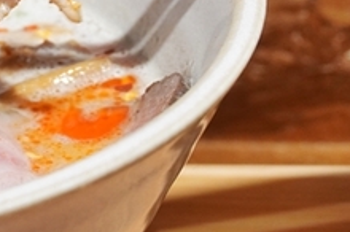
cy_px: -164
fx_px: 2533
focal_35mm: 261
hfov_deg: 7.9
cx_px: 3
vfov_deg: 5.2
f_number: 5
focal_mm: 45
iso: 1000
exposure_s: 1/30
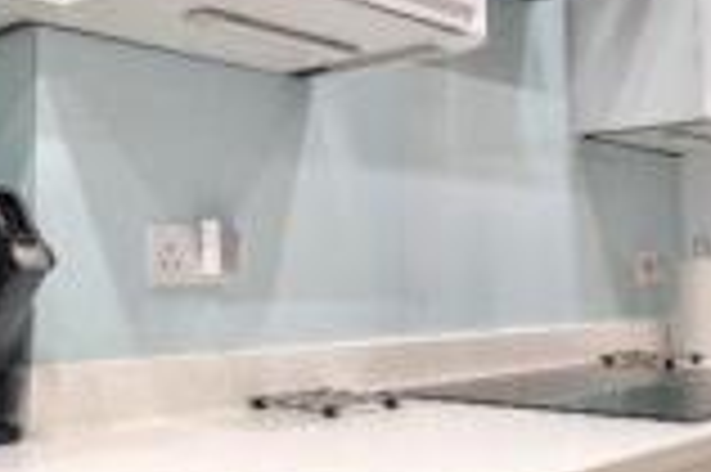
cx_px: 234
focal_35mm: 46
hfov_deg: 42.2
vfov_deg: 29.1
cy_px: 191
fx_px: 908
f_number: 1.7
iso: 48
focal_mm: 2.02
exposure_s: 1/25.7
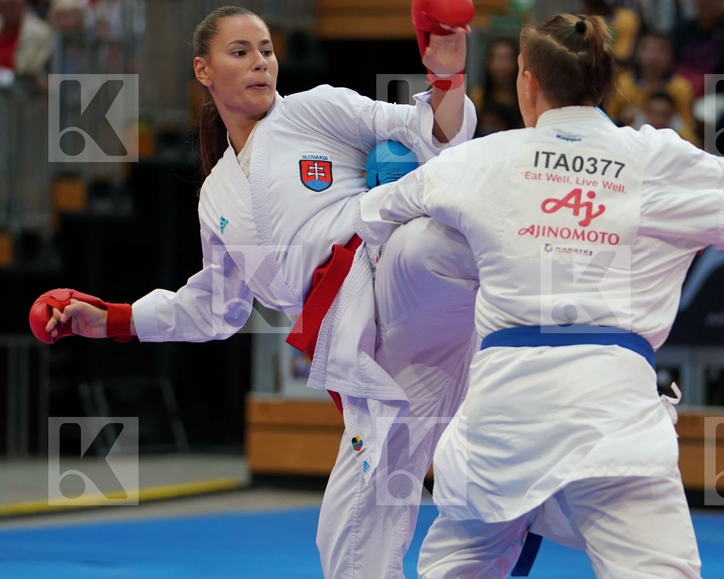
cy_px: 289
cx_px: 422
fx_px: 4500
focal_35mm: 210
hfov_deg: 9.2
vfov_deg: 7.4
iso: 1250
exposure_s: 1/1000
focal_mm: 124
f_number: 2.8
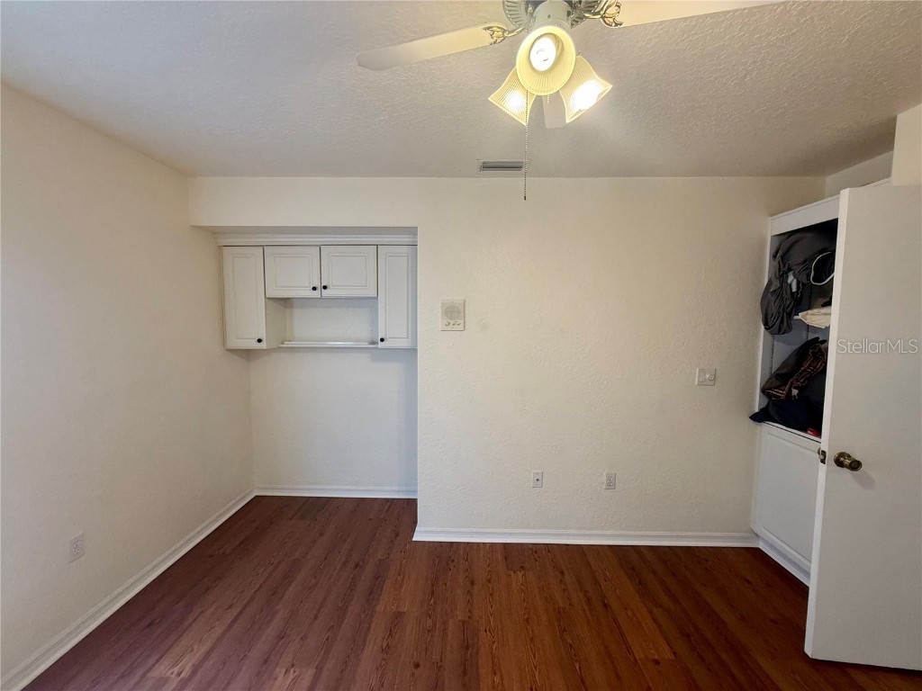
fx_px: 373
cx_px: 461
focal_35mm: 14
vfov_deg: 85.7
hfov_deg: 102.1
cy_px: 346
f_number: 2.2
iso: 250
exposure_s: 1/120
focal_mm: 2.22
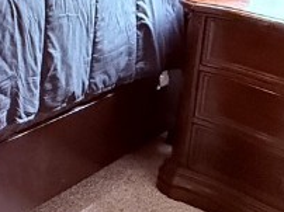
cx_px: -149
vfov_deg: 19.1
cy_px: -65
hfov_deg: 22.3
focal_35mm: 71
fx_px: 582
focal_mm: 2.22
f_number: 2.2
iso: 800
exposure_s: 1/60
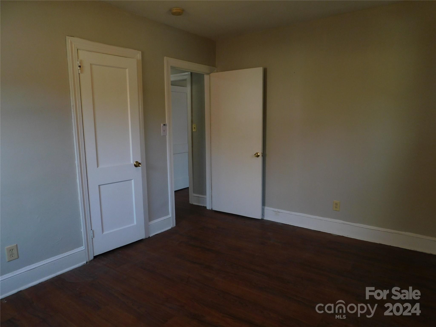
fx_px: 290
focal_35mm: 23
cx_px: 218
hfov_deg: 73.9
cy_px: 164
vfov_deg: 58.9
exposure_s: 1/40
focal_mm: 4
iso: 125
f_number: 3
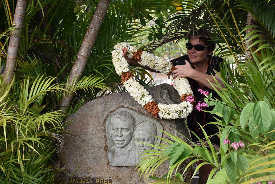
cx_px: 138
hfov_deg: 28.0
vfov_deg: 19.0
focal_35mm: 72
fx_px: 551
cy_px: 92
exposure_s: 1/320
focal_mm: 48
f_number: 9
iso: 800
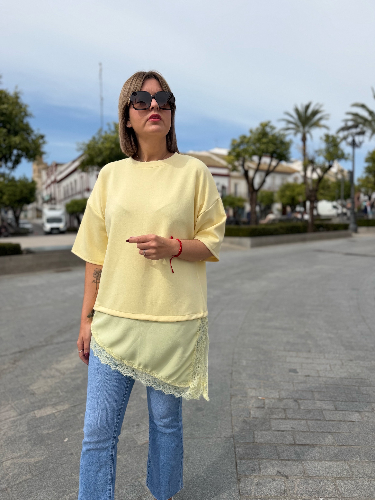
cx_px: 188
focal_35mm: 24
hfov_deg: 56.8
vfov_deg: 71.6
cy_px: 250
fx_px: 347
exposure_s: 1/6173
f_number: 1.78
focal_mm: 6.76
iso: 80
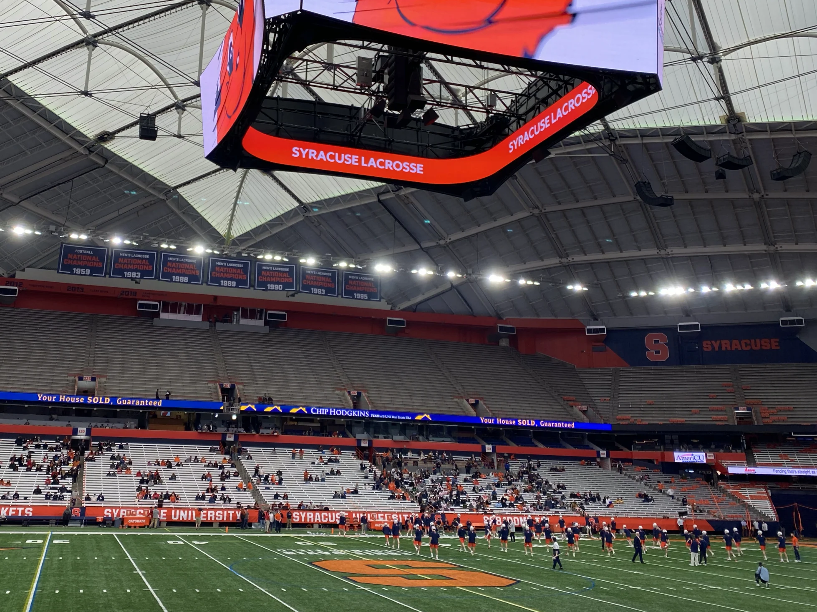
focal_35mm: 34
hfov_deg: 53.5
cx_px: 314
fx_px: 802
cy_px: 236
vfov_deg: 41.5
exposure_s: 1/387
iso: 32
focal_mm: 4.25
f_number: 1.8
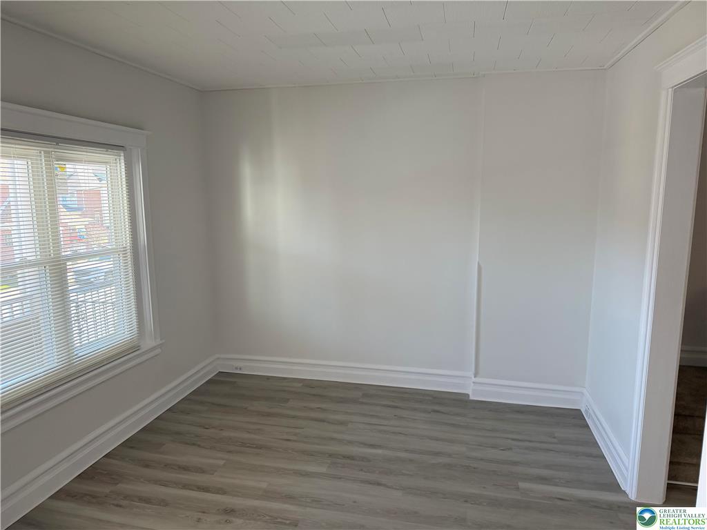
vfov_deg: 56.8
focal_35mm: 24
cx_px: 354
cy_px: 265
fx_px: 490
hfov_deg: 71.6
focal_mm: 6.76
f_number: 1.78
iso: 200
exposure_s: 1/189
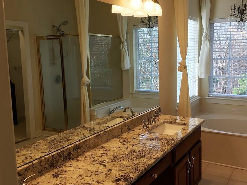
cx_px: 153
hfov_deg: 49.7
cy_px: 90
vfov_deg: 38.7
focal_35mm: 37
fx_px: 264
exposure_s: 1/120
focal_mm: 4.15
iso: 40
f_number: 2.2
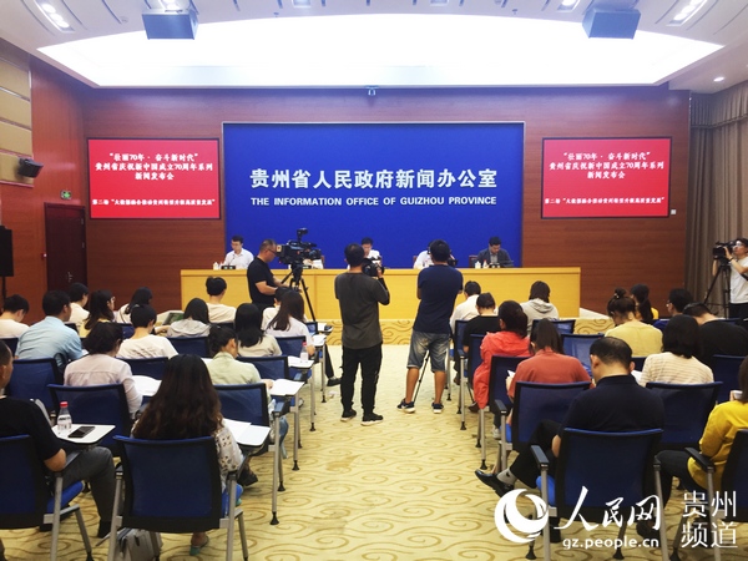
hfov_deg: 61.7
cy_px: 280
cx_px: 374
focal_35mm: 29
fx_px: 627
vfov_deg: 48.2
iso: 32
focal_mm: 4.15
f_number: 2.2
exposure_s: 1/50
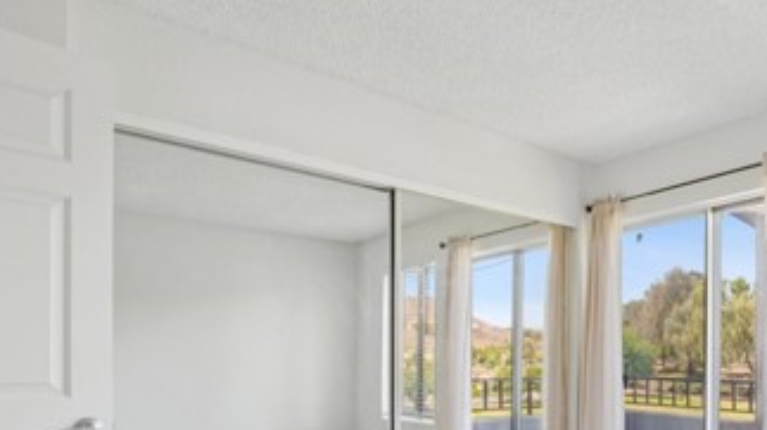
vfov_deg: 41.7
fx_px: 549
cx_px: 594
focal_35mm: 27
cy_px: 314
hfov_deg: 64.8
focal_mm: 13
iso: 100
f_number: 8
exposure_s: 1/30
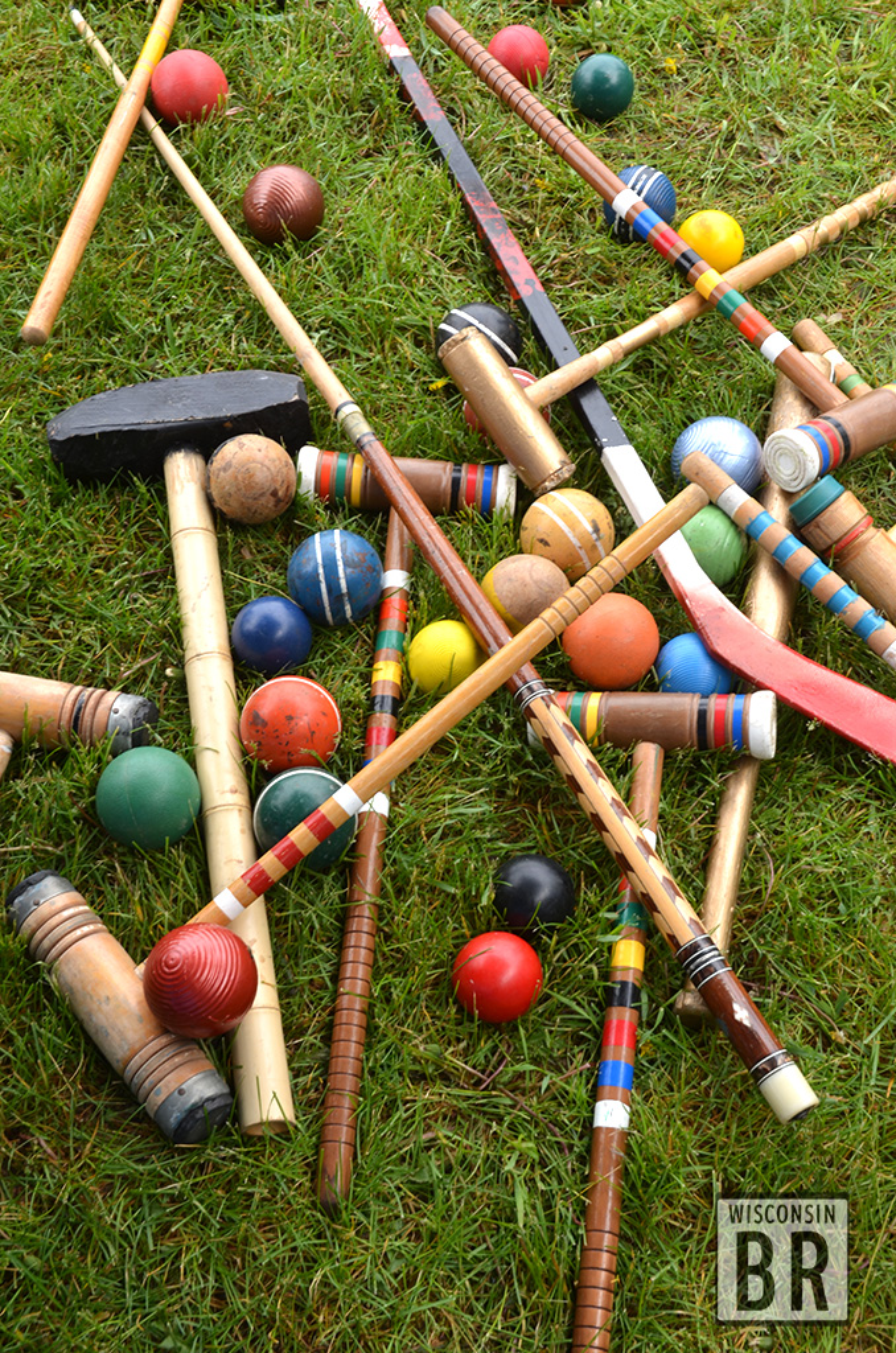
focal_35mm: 44
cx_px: 448
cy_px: 676
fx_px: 1632
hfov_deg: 30.7
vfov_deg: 45.0
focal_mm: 29
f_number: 13
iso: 100
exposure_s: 1/20
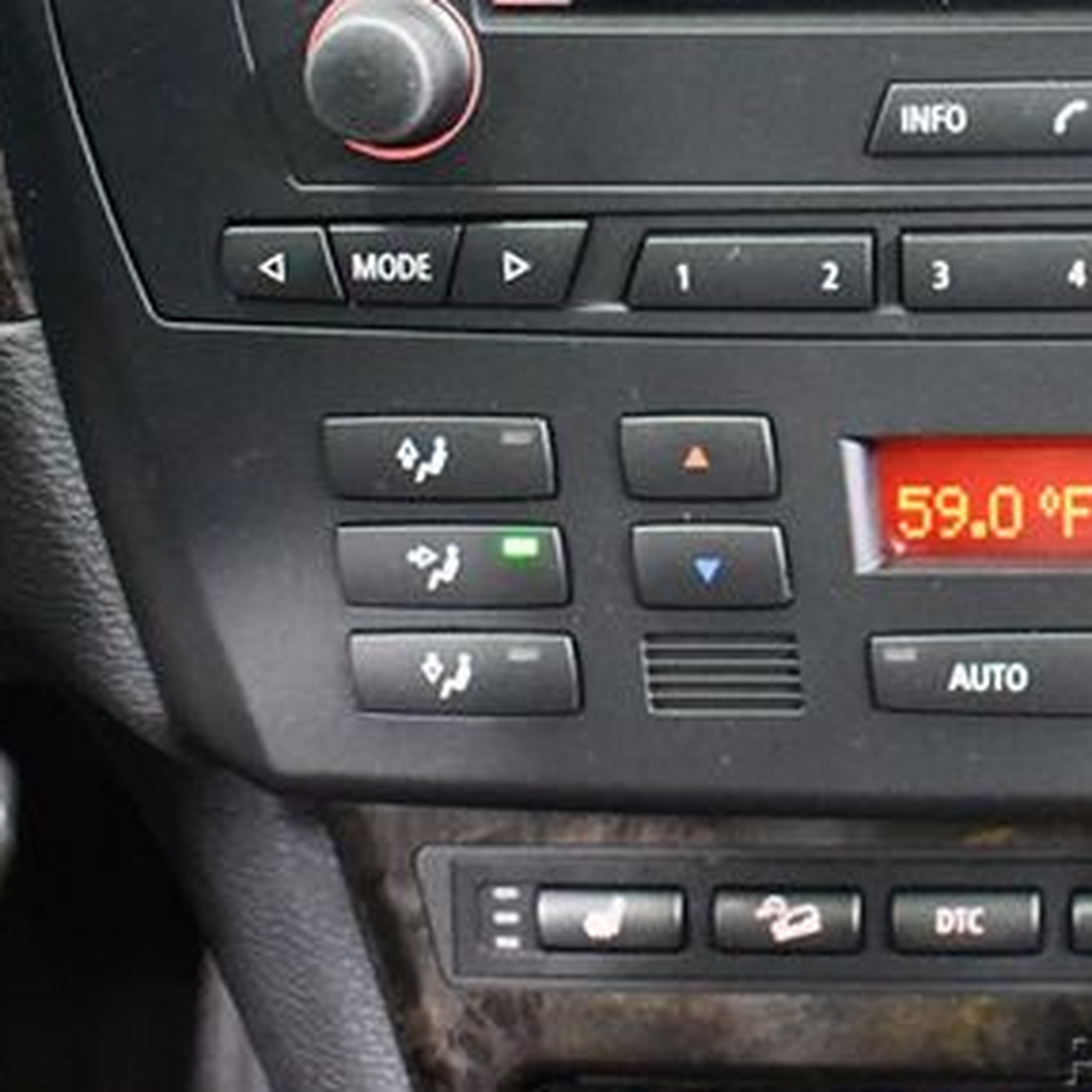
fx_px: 2427
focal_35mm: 68
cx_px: 1012
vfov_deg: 25.2
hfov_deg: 24.5
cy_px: 318
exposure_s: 1/60
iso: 11400
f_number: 3.5
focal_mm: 18
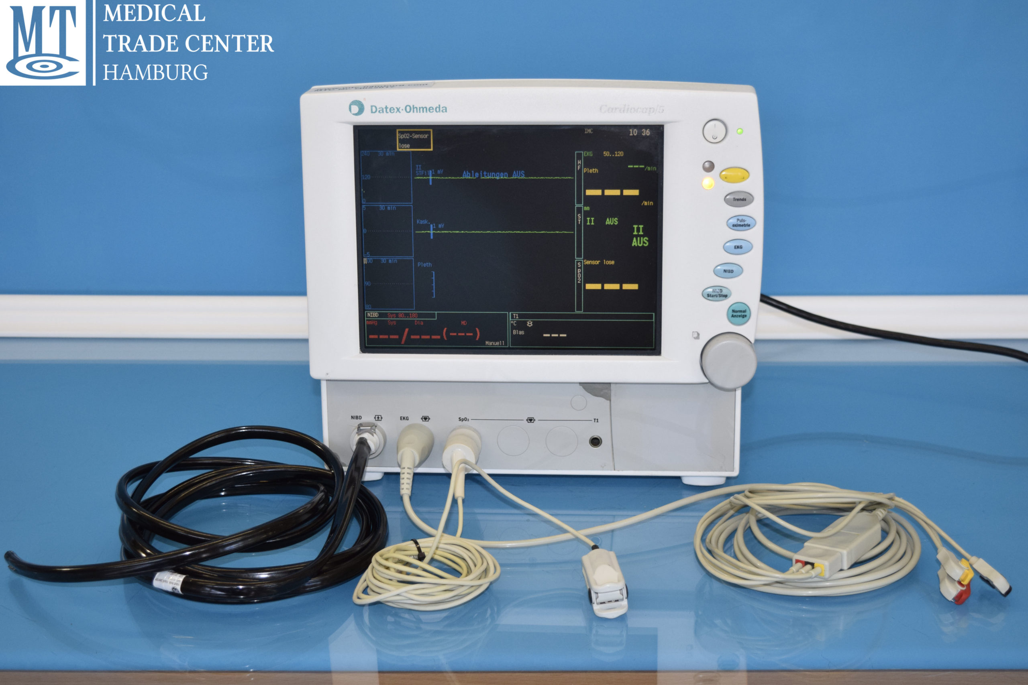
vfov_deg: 23.8
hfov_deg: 35.1
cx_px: 514
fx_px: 1628
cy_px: 342
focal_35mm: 57
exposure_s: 1/90
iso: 1000
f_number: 5.6
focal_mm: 38
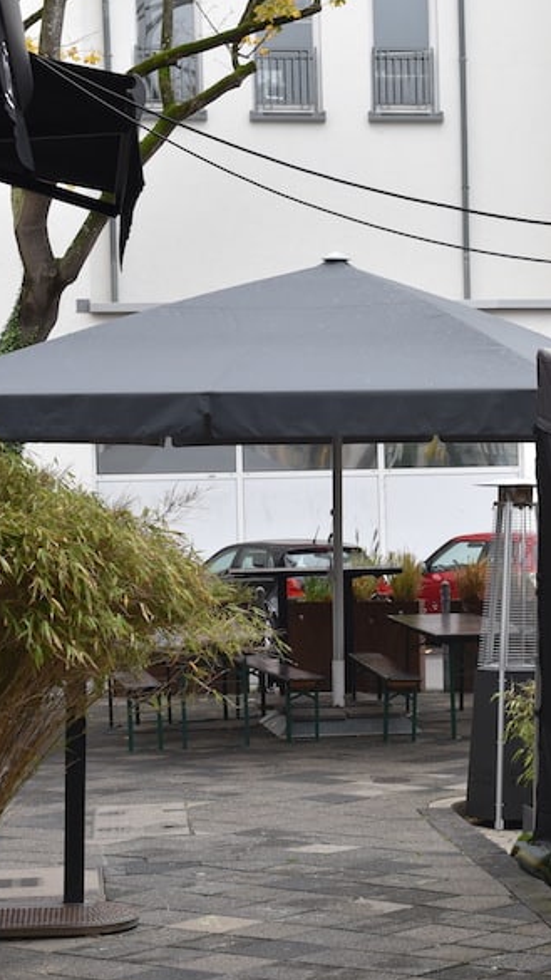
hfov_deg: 13.7
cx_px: 464
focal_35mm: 88
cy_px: 529
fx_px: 2286
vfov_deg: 24.2
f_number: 5
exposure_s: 1/100
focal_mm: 48
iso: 400
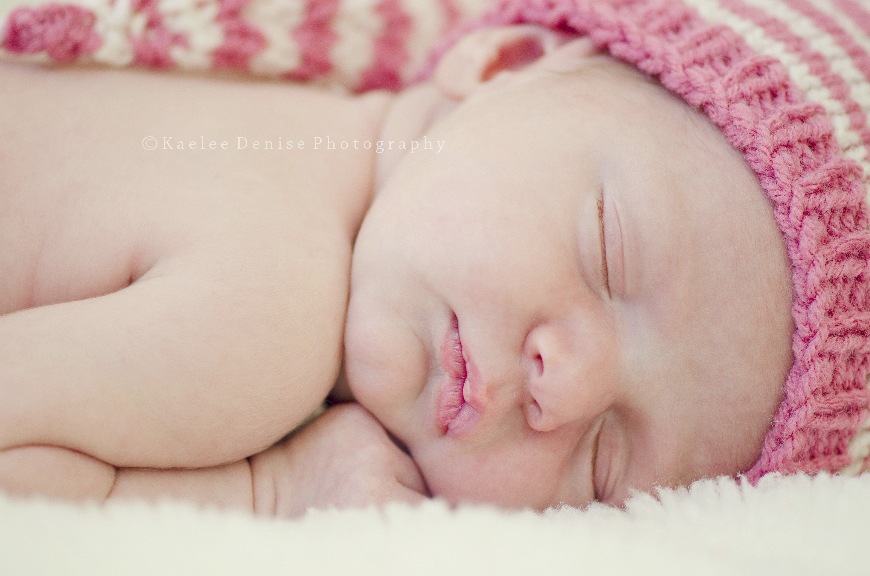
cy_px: 288
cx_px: 435
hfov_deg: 13.1
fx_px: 3798
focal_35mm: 158
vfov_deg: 8.7
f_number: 3
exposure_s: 1/500
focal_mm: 105
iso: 640
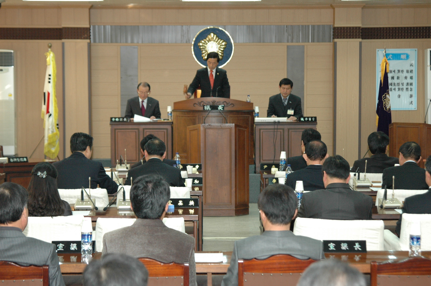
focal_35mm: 90
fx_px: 1076
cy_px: 143
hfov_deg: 22.6
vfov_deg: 15.2
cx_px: 216
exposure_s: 1/60
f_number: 4.5
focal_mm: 60
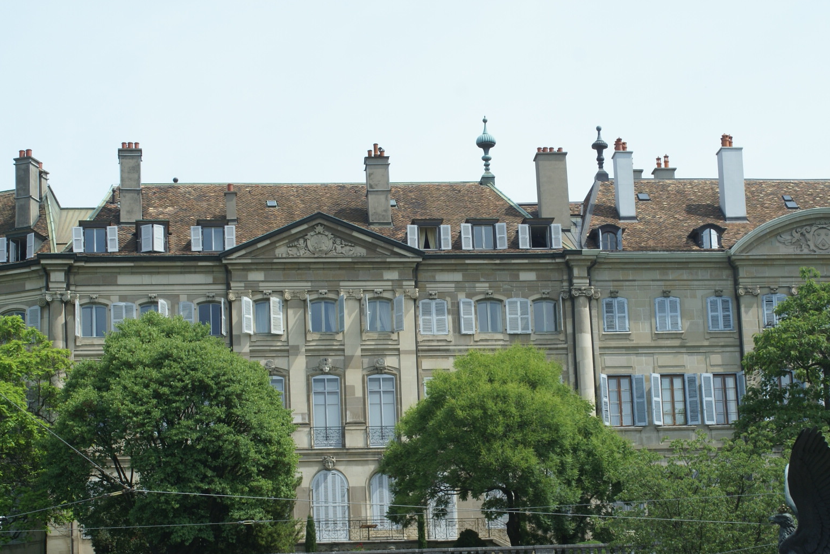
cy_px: 338
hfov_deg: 18.3
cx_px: 462
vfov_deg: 12.2
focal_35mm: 112
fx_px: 2582
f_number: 11
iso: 100
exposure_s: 1/160
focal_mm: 60
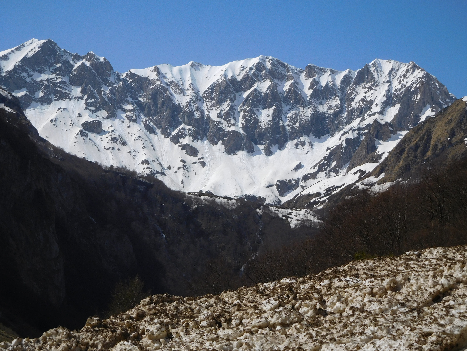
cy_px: 176
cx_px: 234
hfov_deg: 27.8
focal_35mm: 70
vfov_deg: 21.0
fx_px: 944
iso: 125
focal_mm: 12.5
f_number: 9
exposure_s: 1/500
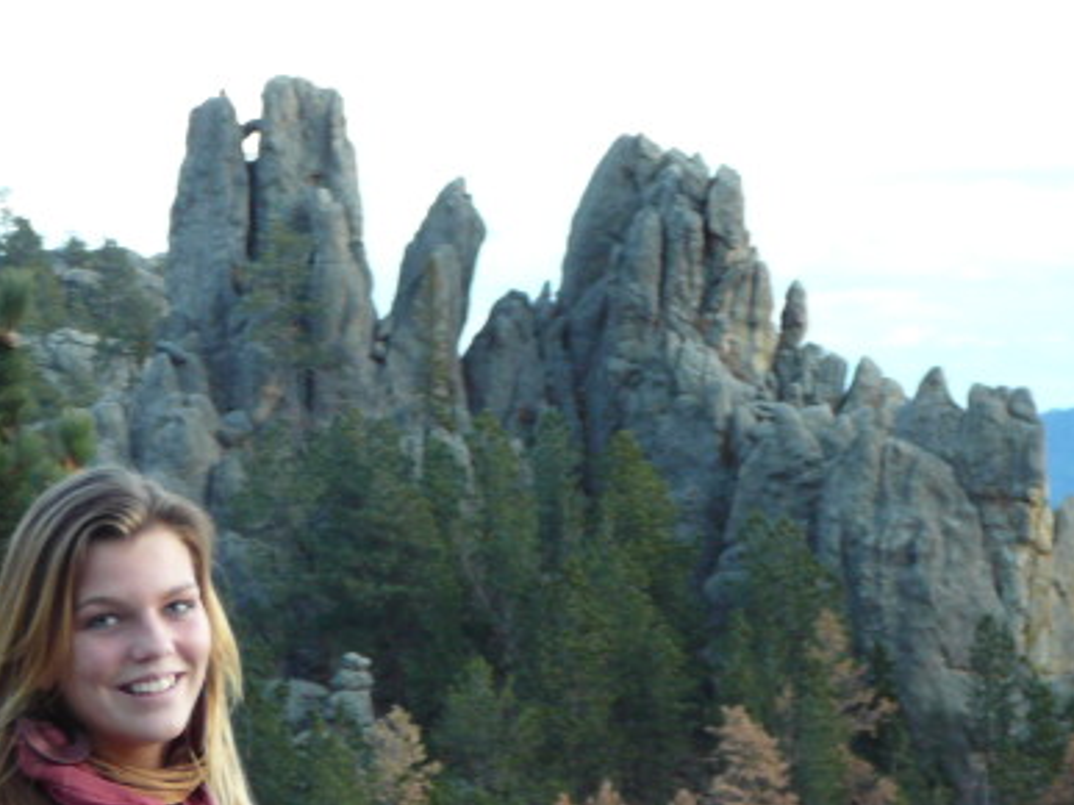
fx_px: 5645
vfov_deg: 8.2
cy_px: 491
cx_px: 527
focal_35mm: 182
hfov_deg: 10.9
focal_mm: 19
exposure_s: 1/30
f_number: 3.9
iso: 160
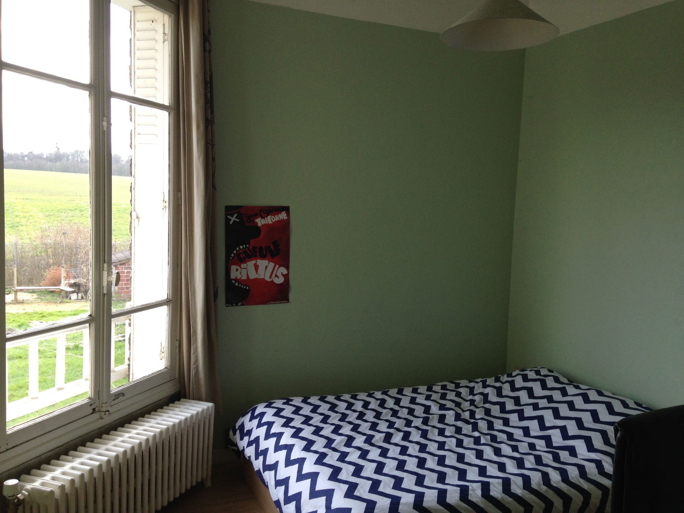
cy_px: 256
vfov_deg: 42.9
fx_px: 652
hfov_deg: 55.4
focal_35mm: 33
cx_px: 342
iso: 80
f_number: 2.4
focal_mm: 4.12
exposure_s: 1/120
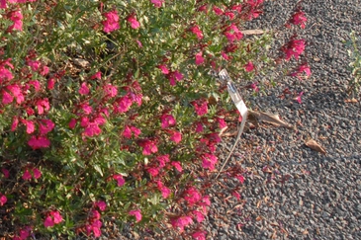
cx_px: -103
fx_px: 1183
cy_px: -87
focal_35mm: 118
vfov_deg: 11.3
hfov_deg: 16.4
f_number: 7.1
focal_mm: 28
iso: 400
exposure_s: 1/200
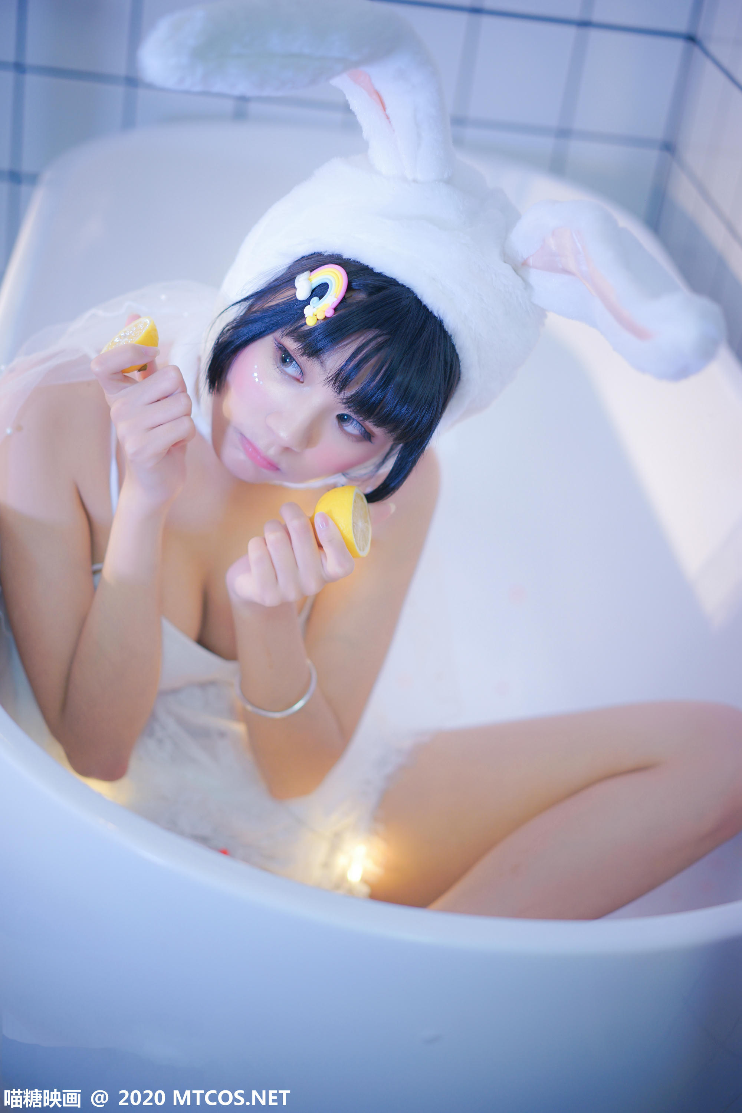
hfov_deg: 24.6
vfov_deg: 36.2
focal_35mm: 55
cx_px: 371
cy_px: 556
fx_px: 1700
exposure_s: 1/80
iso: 200
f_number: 1.8
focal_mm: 55
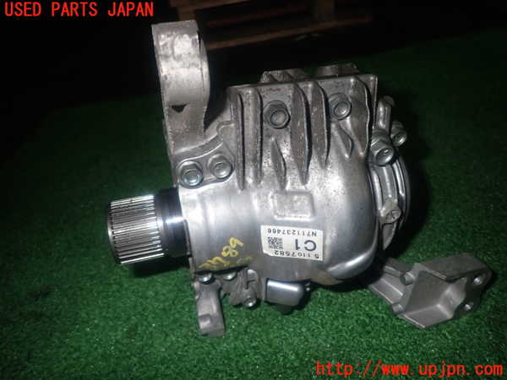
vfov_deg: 54.9
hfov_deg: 69.4
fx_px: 366
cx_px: 254
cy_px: 190
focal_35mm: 25
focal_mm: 4.5
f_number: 5.6
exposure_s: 1/30
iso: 250
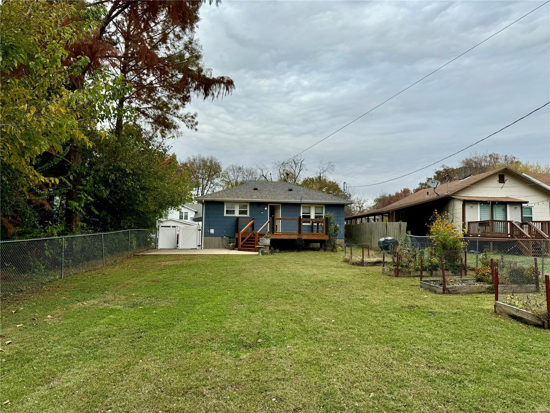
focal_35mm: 24
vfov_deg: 56.8
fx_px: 381
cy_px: 206
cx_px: 275
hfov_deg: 71.6
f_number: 1.78
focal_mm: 6.76
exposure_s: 1/2174
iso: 80
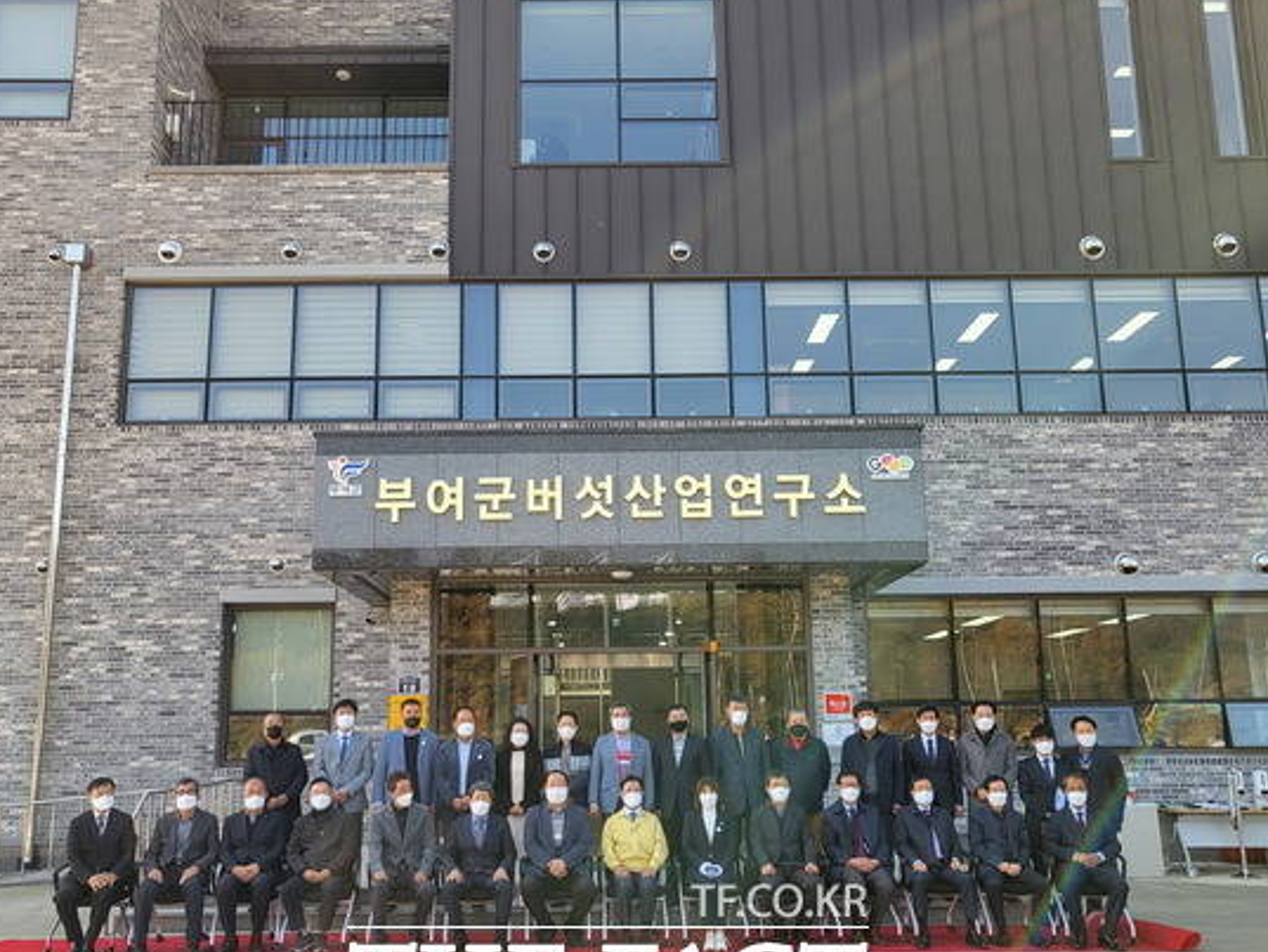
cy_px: 496
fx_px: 1136
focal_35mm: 31
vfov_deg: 45.4
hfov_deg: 58.3
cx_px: 607
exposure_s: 1/612
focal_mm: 4.25
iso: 50
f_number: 1.8
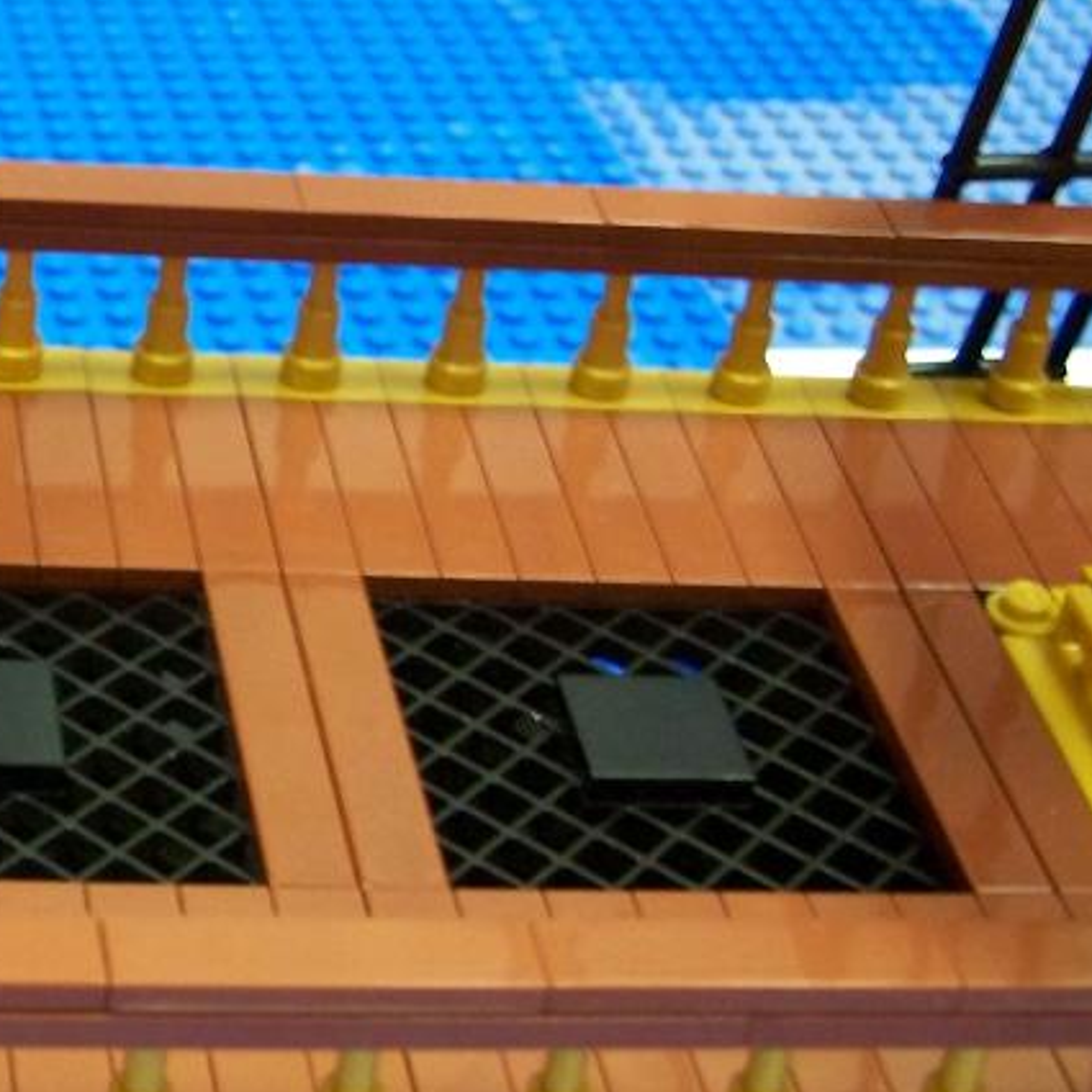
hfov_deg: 19.2
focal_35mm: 88
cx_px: -9
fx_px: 3141
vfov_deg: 19.7
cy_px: 641
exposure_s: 1/15
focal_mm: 7.8
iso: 400
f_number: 2.8
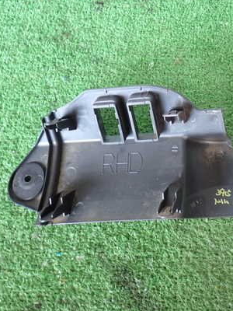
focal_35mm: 48
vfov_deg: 39.7
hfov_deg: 29.6
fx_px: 431
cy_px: 152
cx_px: 187
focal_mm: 5.79
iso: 200
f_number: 2.4
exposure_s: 1/30
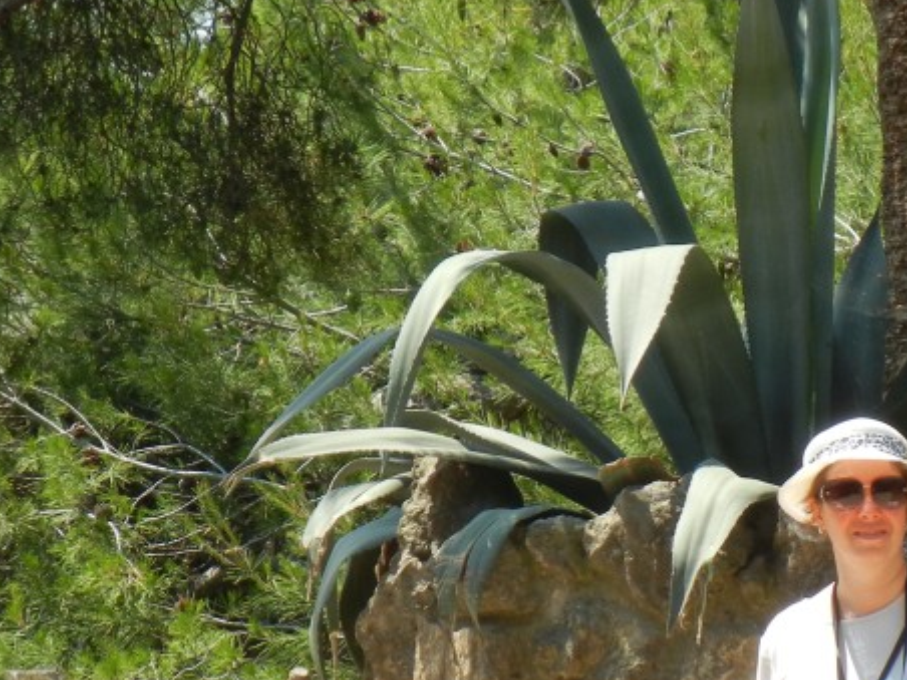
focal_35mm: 453
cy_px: 646
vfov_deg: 3.3
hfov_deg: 4.4
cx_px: 917
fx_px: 11869
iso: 160
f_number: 4.7
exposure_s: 1/370
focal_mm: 36
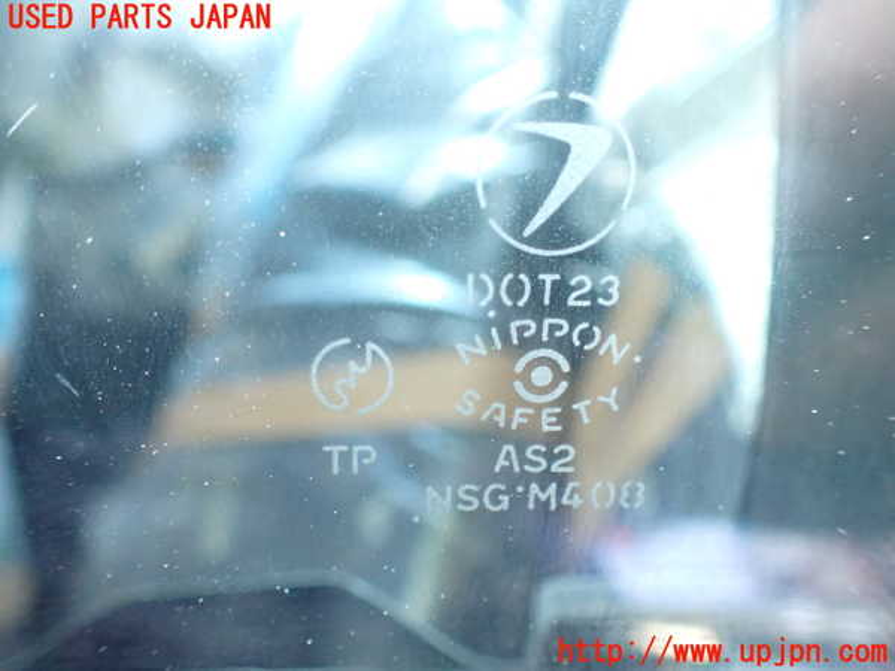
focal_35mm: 30
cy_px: 336
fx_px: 776
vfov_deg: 46.8
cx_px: 448
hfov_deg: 60.0
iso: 800
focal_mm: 5.4
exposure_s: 1/40
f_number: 2.3
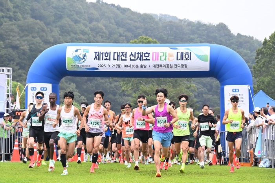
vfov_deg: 15.0
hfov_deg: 22.4
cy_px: 92
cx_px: 138
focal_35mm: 91
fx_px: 695
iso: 2000
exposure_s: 1/640
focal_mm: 91
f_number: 6.3
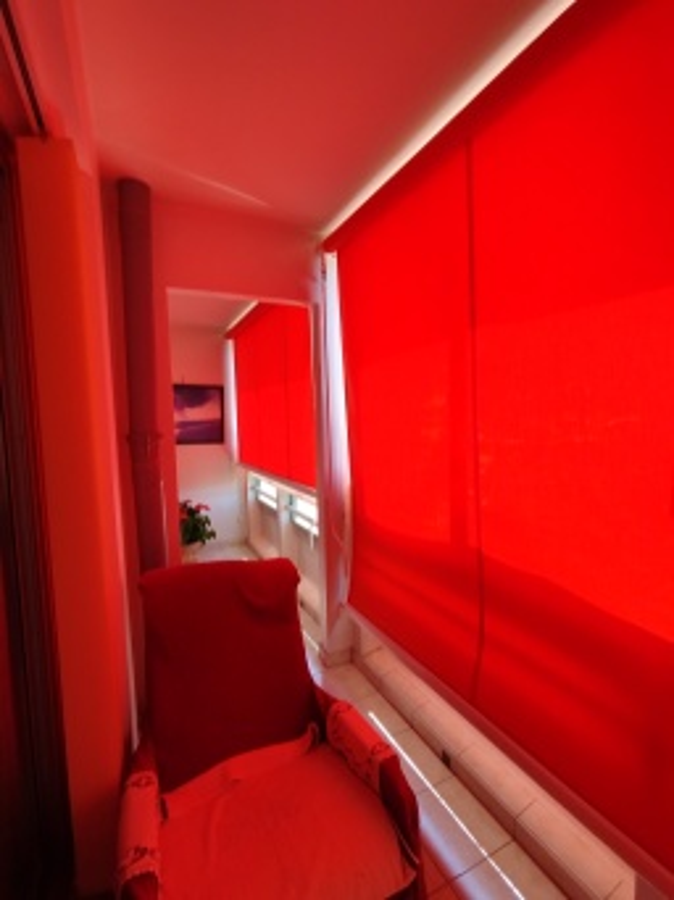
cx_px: 337
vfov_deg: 98.2
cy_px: 450
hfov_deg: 81.7
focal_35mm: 15
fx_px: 390
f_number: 2.2
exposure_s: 1/100
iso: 64
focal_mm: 1.65
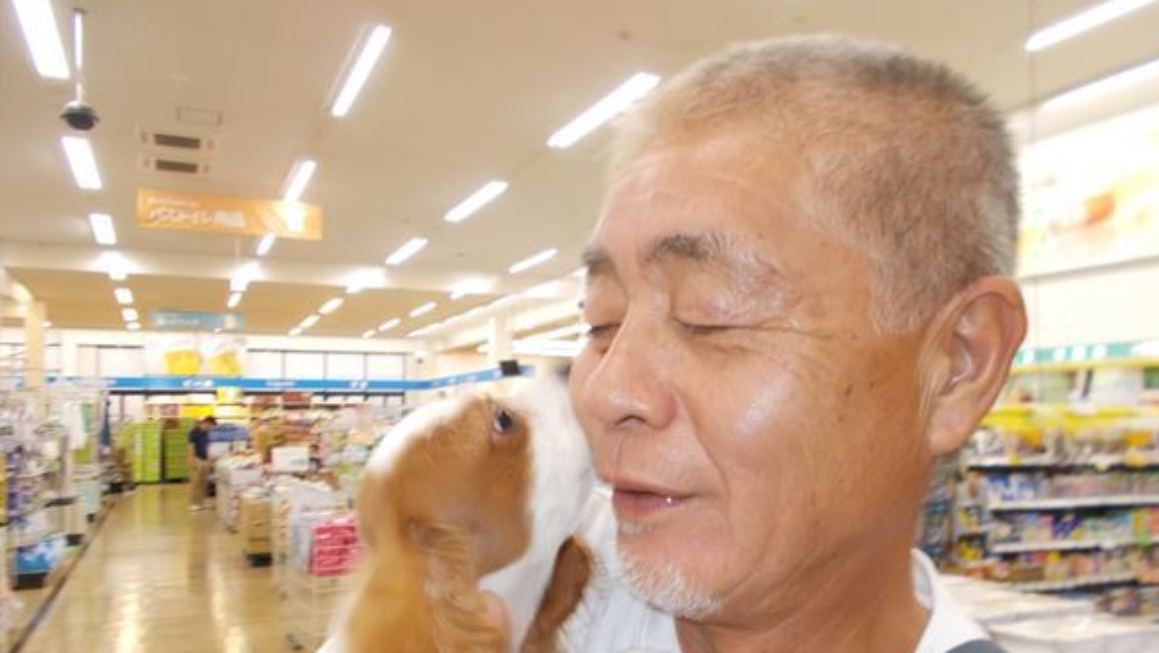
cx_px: 583
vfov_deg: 39.8
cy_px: 421
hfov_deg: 66.1
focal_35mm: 29
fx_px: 891
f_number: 3.2
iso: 200
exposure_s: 1/25
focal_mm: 4.6
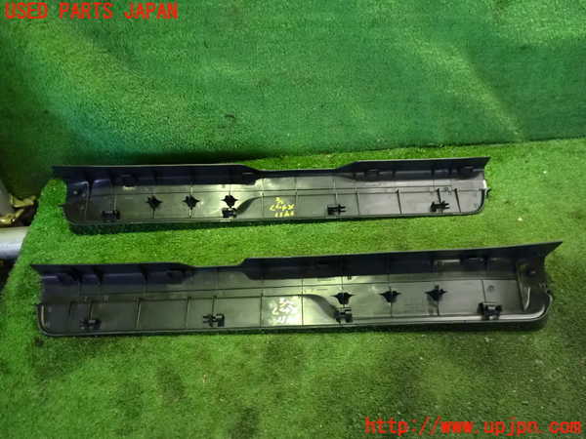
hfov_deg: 60.0
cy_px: 220
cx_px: 293
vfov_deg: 46.8
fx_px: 508
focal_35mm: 30
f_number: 2.3
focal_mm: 5.4
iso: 1600
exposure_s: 1/60
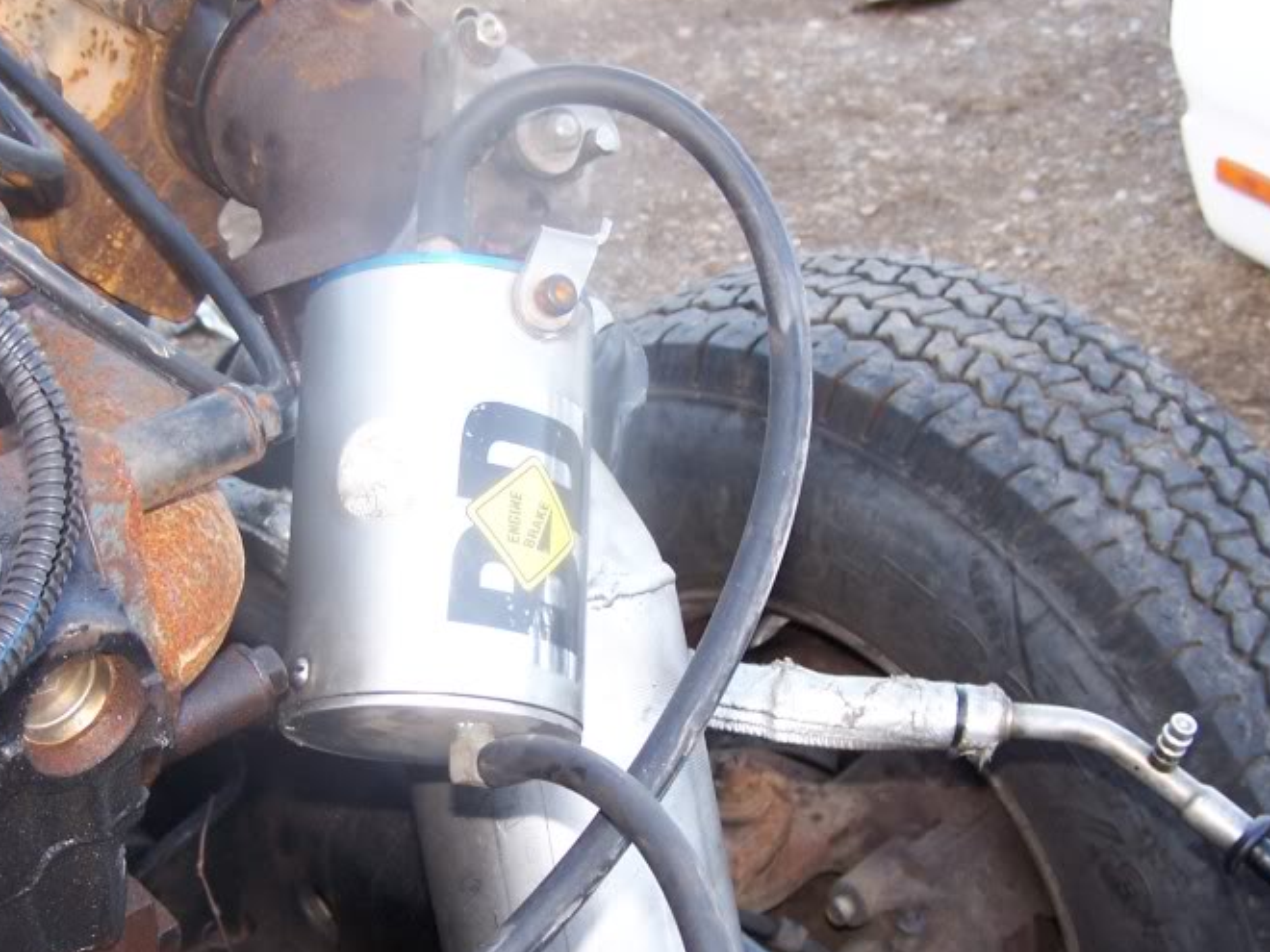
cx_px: 525
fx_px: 2165
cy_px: 540
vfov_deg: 24.8
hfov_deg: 32.6
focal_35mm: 59
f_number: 2.8
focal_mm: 6.3
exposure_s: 1/60
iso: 80
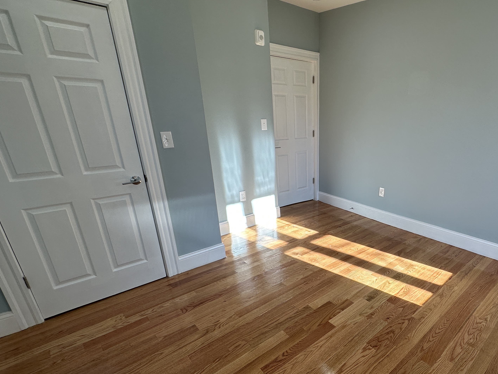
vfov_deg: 65.3
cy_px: 225
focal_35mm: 20
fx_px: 288
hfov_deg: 79.0
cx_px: 332
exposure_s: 1/137
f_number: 2.2
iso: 40
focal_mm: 2.22
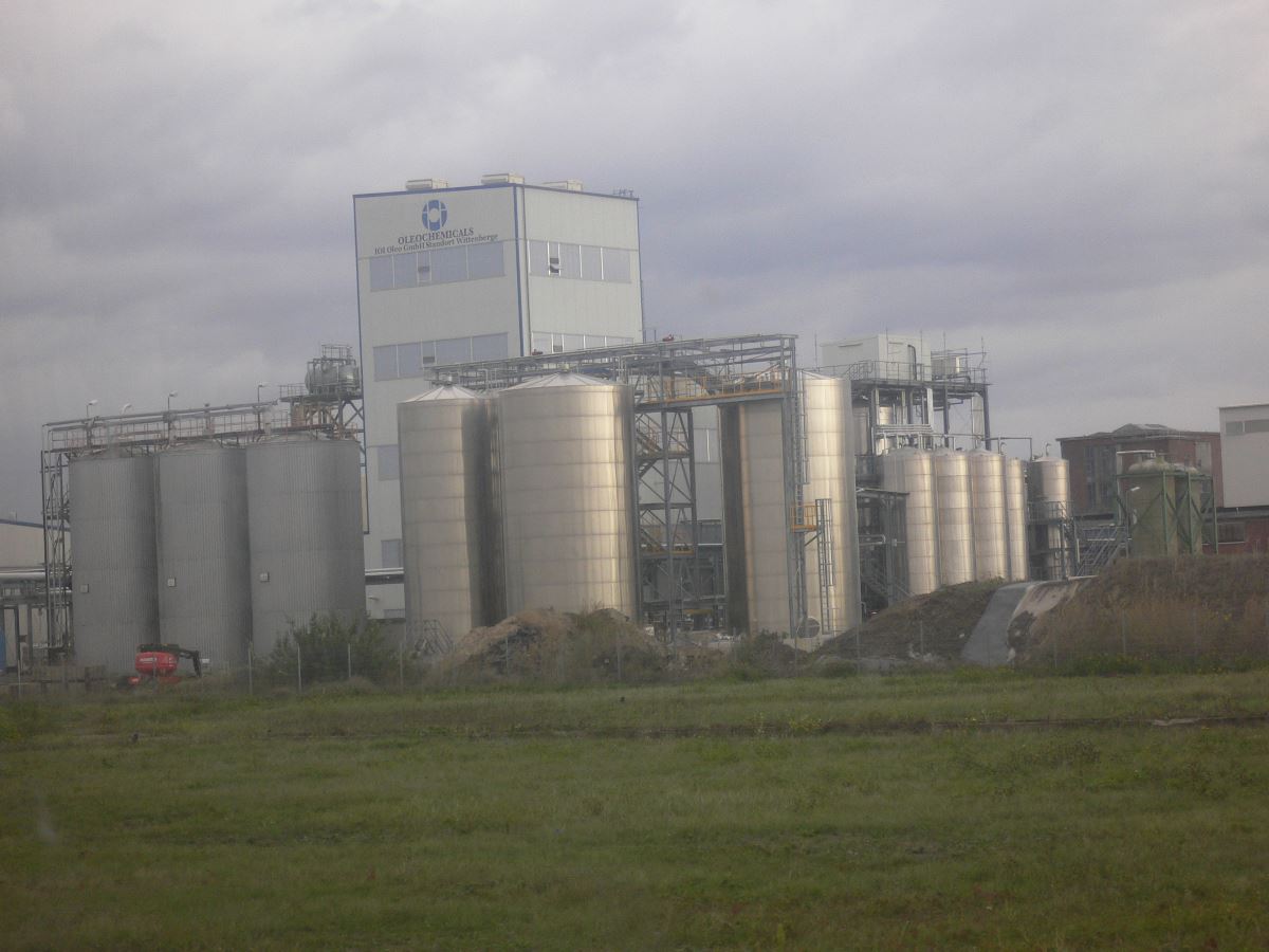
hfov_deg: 20.2
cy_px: 476
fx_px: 3556
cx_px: 634
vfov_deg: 15.2
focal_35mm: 97
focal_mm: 16.1
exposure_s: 1/250
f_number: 4.9
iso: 100
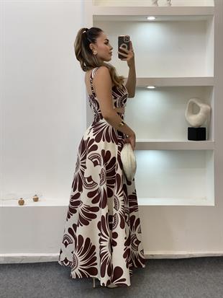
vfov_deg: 36.8
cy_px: 149
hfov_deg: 28.0
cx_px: 112
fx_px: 446
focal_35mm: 52
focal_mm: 6
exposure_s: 1/100
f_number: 2
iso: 64
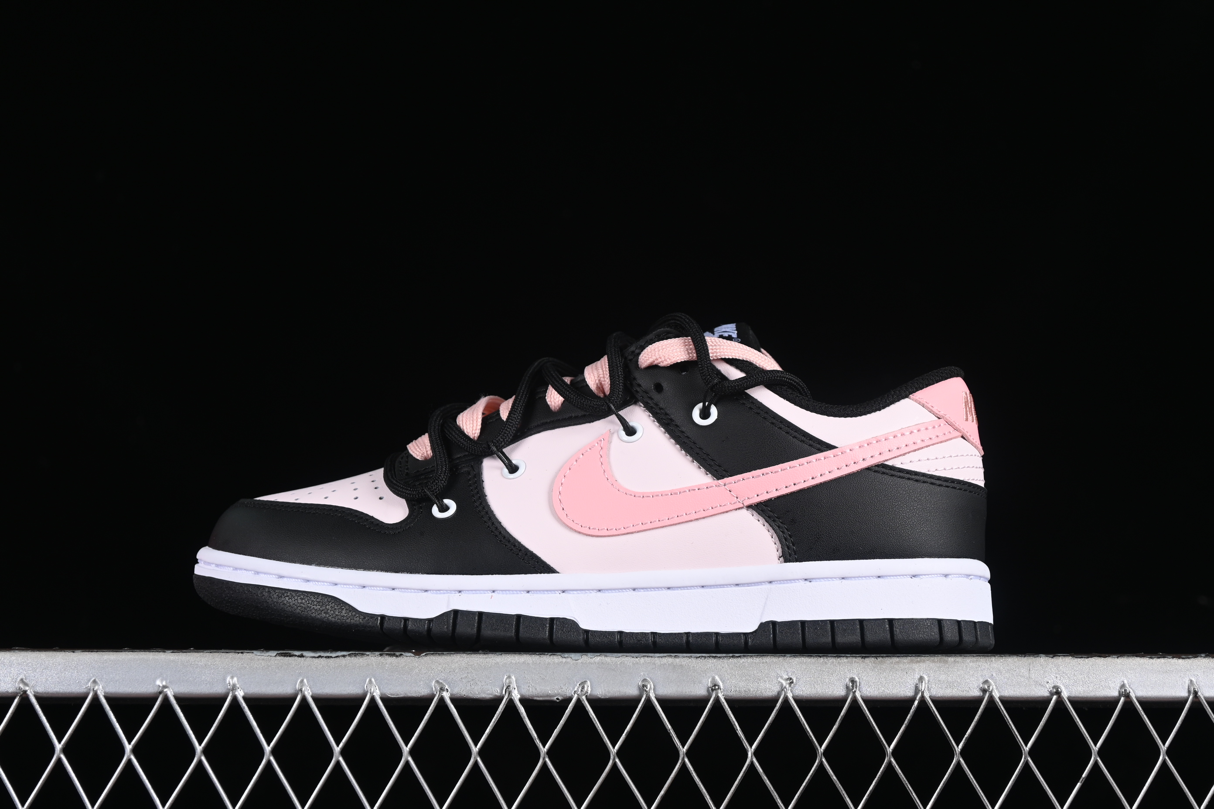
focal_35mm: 75
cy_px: 404
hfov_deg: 27.0
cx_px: 607
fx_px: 2529
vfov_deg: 18.2
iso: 160
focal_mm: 50
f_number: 6.3
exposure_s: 1/60
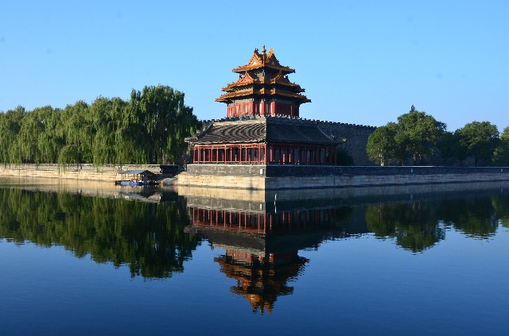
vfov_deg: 36.7
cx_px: 254
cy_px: 168
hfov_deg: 53.3
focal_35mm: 36
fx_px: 508
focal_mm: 24
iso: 200
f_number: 11
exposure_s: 1/125
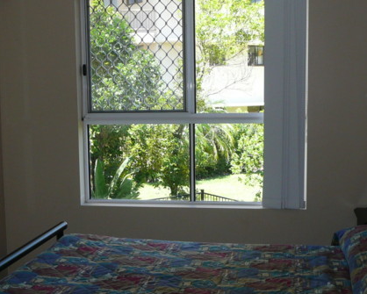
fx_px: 609
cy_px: 165
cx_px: 154
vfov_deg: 27.1
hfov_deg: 33.5
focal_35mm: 56
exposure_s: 1/125
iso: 100
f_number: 3.3
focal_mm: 4.6
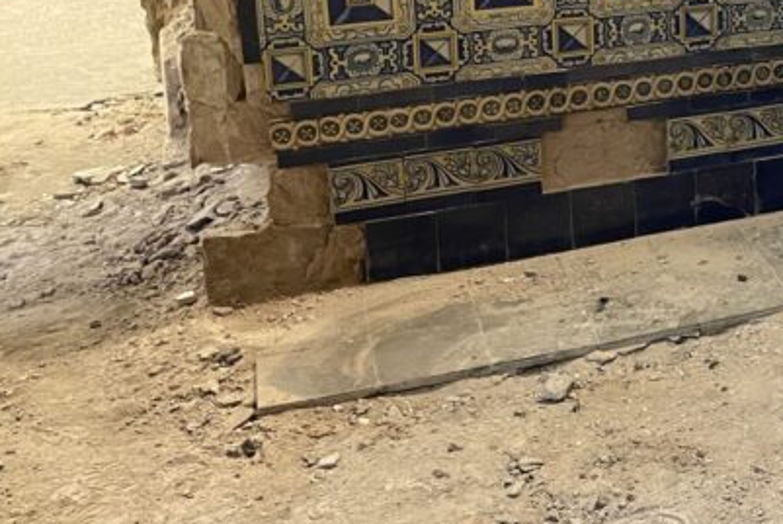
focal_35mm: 69
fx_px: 1502
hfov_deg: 25.8
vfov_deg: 19.0
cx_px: 963
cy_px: -57
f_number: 1.6
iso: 400
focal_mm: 4.2
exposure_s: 1/33
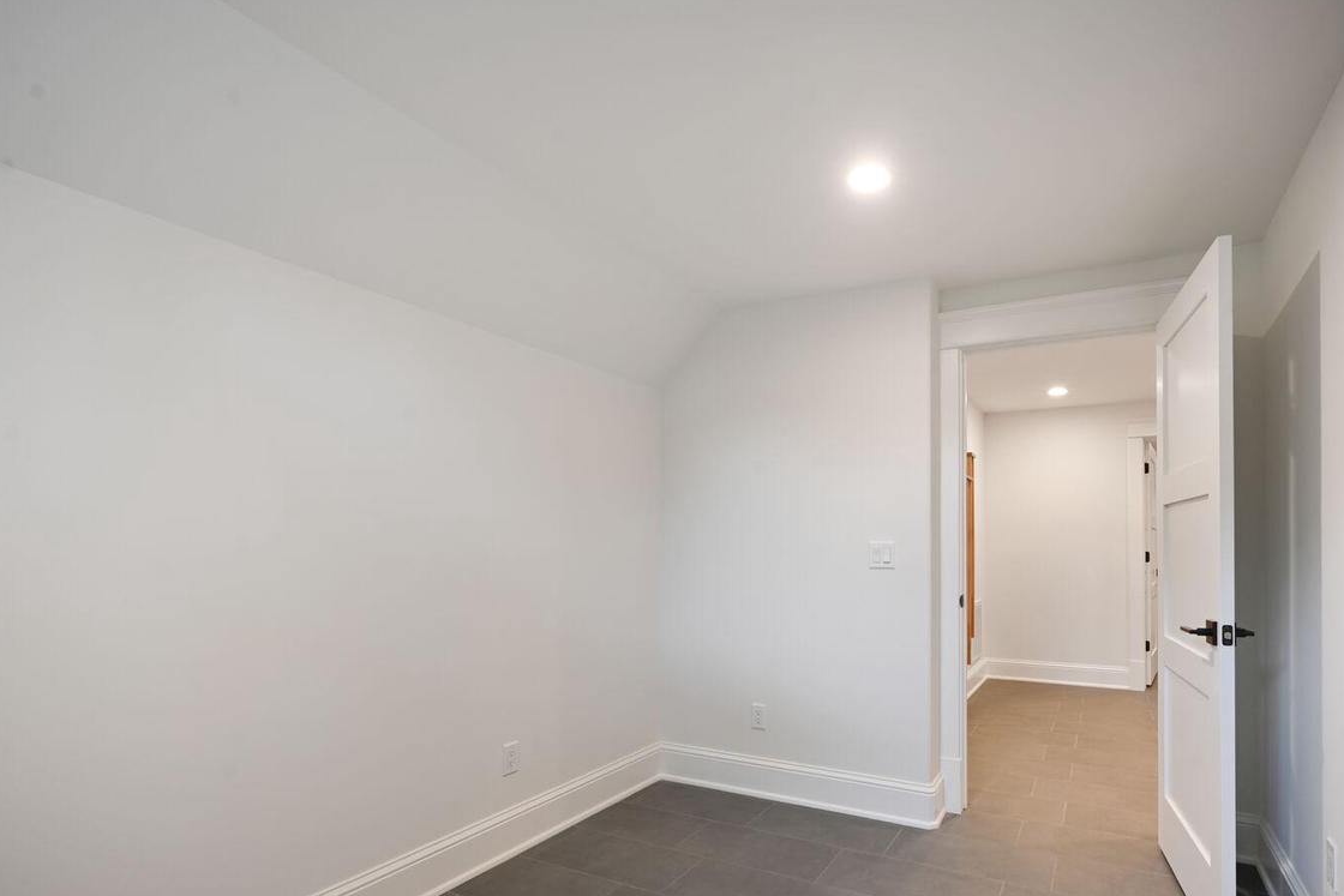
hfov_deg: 89.3
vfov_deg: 66.8
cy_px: 533
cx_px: 780
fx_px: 672
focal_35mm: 18
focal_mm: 14
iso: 200
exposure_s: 1/5
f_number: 9
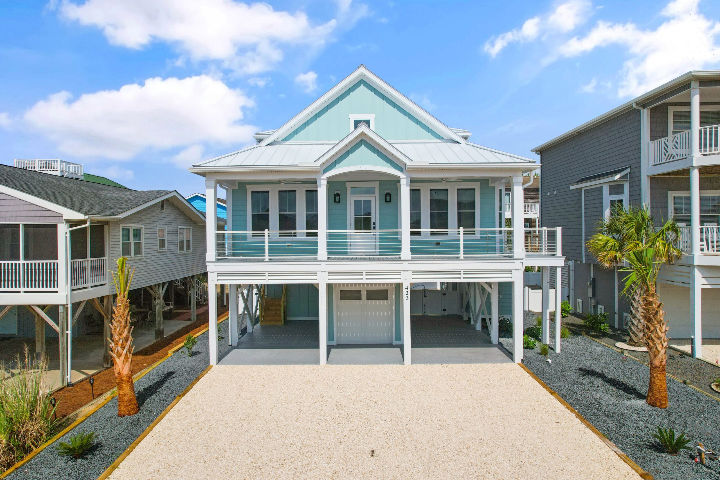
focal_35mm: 22
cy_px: 240
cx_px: 360
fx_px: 440
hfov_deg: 78.6
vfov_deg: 57.2
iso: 140
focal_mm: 8.38
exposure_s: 1/2000
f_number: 2.8
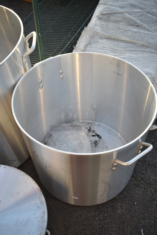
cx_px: 78
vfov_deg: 57.2
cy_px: 118
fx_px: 216
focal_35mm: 33
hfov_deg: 40.0
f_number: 4.5
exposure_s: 1/125
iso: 100
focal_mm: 22
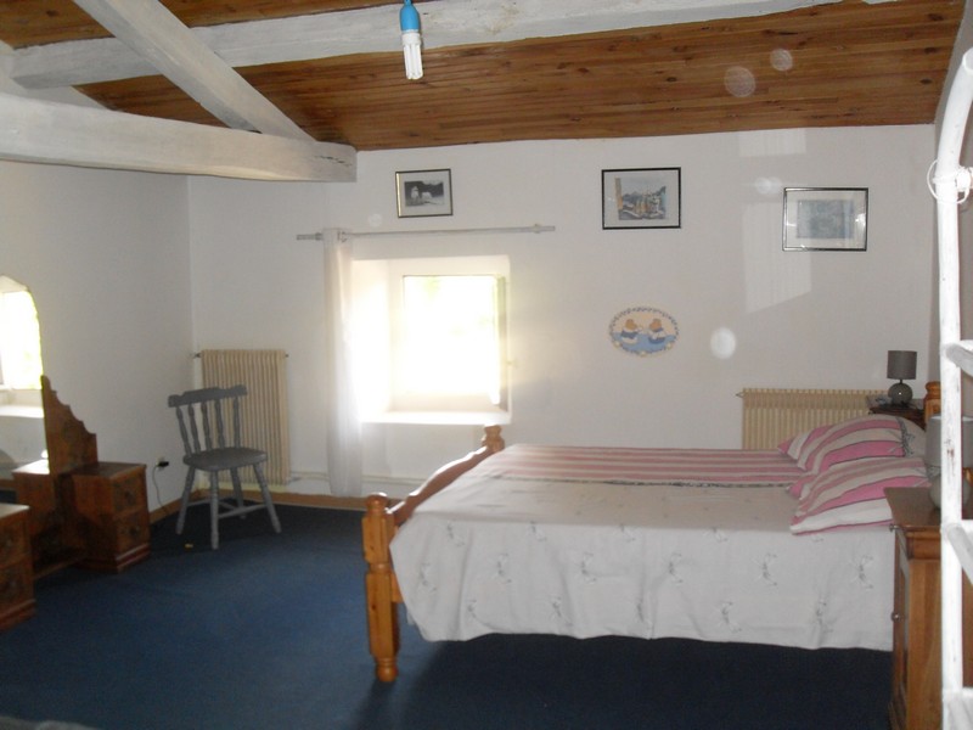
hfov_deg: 50.1
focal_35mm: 37
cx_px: 486
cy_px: 365
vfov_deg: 38.7
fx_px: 1040
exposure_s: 1/45
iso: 200
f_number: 2.8
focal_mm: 6.3
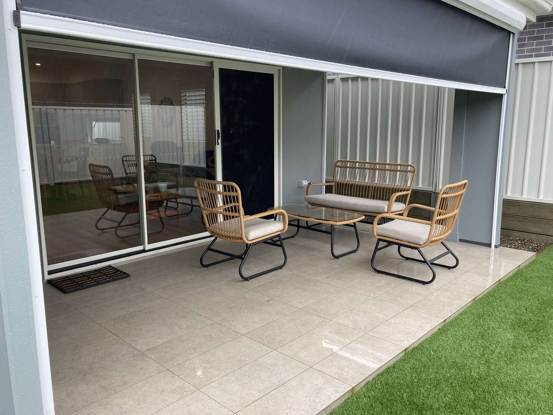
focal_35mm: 28
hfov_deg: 63.4
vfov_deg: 49.7
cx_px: 276
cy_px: 208
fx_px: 447
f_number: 1.8
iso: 25
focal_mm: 3.99
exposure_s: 1/100
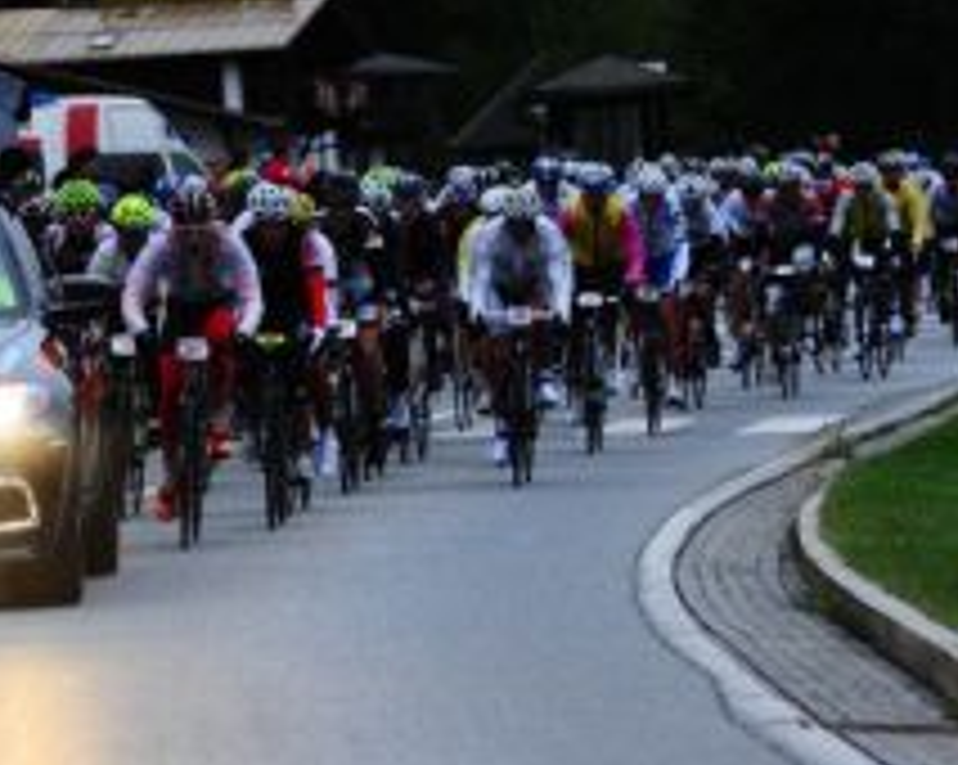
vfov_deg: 4.7
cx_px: 279
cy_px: 432
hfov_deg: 5.8
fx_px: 9373
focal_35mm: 331
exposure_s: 1/100
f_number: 5
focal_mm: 125
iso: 1250
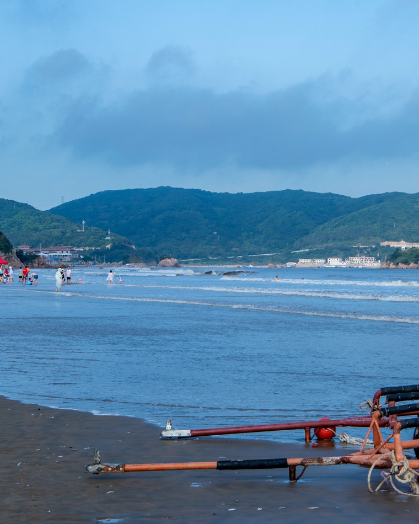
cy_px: 232
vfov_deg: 23.8
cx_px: 352
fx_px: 1240
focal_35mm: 80
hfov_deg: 18.9
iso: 80
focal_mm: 45
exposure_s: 1/80
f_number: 13
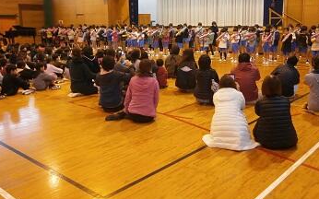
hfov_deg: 51.5
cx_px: 170
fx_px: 330
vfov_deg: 33.4
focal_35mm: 38
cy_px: 76
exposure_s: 1/25
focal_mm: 5.5
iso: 200
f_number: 2.9
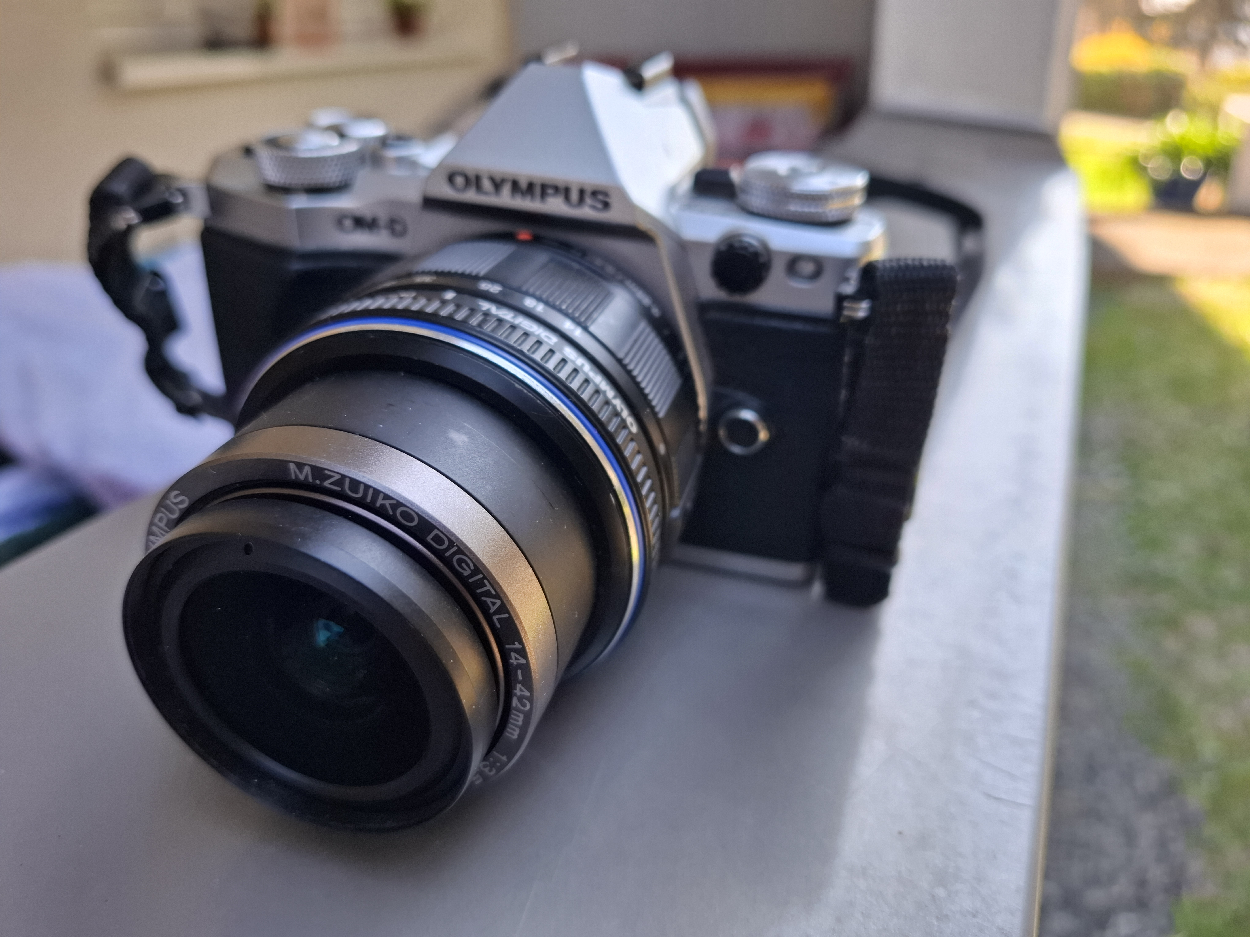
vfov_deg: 58.9
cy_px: 468
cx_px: 625
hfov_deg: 73.9
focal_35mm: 23
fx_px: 831
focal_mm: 5.54
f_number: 1.8
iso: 50
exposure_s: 1/164
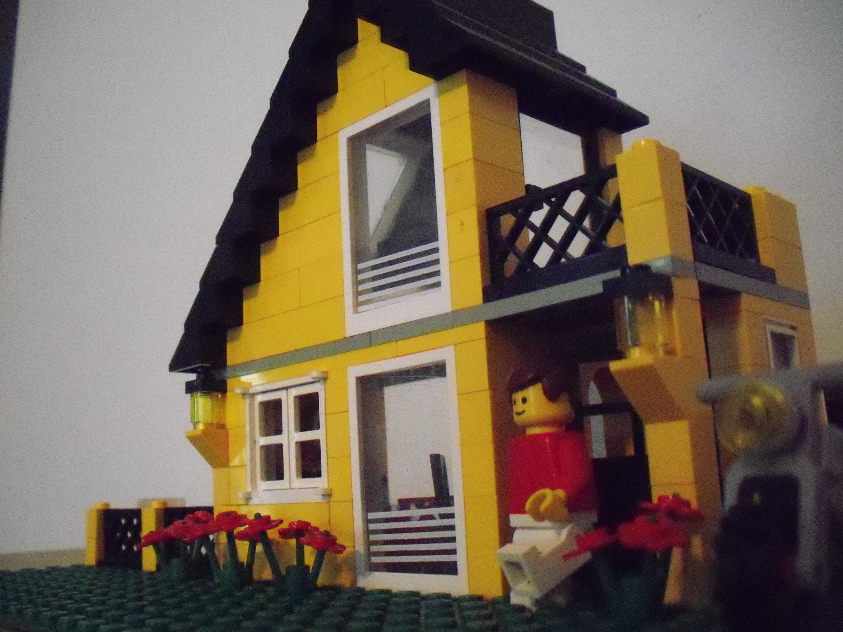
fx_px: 925
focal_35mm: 38
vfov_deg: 37.7
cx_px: 422
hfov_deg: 49.0
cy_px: 316
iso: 1600
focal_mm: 6.3
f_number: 3.5
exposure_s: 1/100
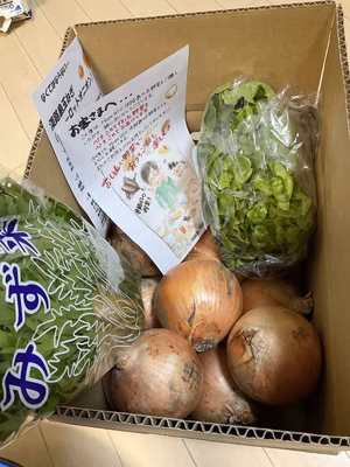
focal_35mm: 29
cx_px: 175
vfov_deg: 61.7
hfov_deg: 48.2
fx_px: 391
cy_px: 234
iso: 200
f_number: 1.8
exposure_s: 1/60
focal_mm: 3
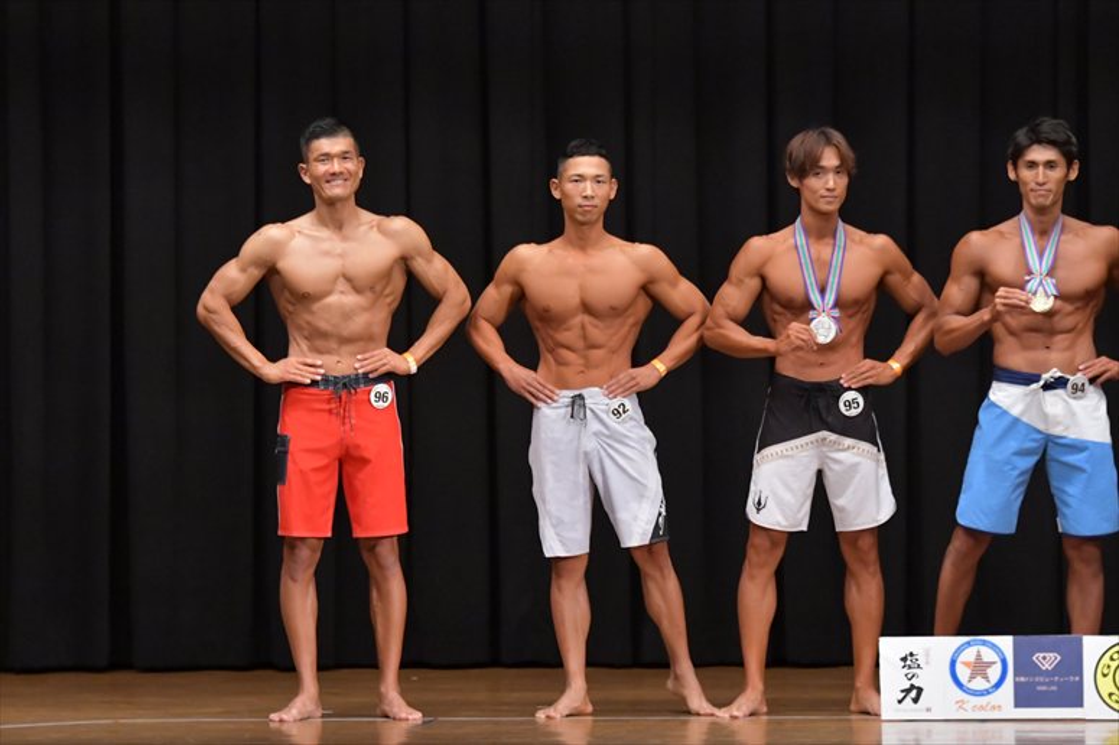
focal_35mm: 217
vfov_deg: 6.3
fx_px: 6742
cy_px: 372
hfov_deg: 9.5
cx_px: 560
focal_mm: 145
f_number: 5.6
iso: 6400
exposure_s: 1/400
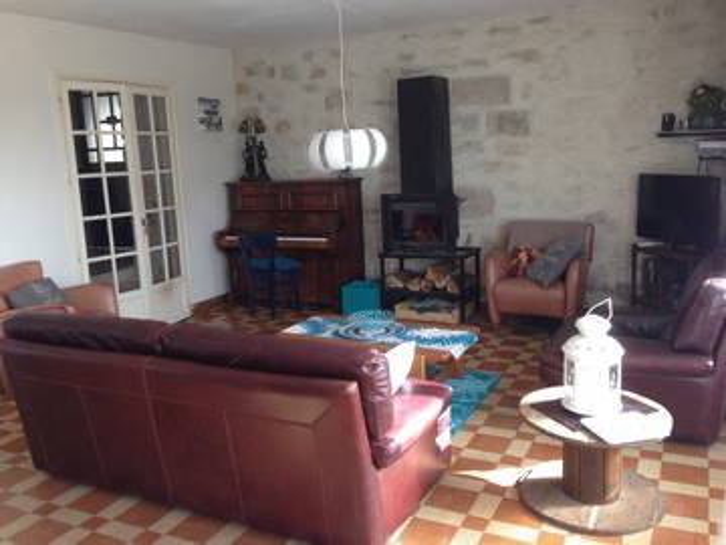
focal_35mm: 33
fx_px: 692
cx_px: 363
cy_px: 272
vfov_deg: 42.9
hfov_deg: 55.4
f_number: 2.4
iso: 80
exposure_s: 1/120
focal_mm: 4.12
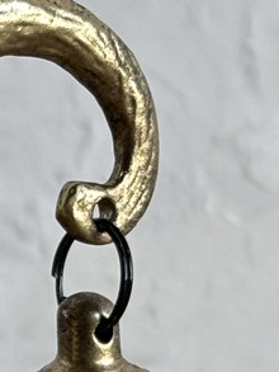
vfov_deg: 6.9
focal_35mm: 284
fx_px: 3050
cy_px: 533
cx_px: -79
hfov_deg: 5.2
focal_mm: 5.96
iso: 50
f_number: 1.6
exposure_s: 1/100
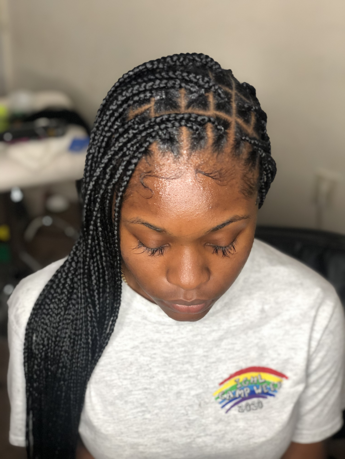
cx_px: 172
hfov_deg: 28.0
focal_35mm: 52
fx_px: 691
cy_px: 230
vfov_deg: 36.8
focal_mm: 6
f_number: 2.4
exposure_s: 1/58
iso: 100
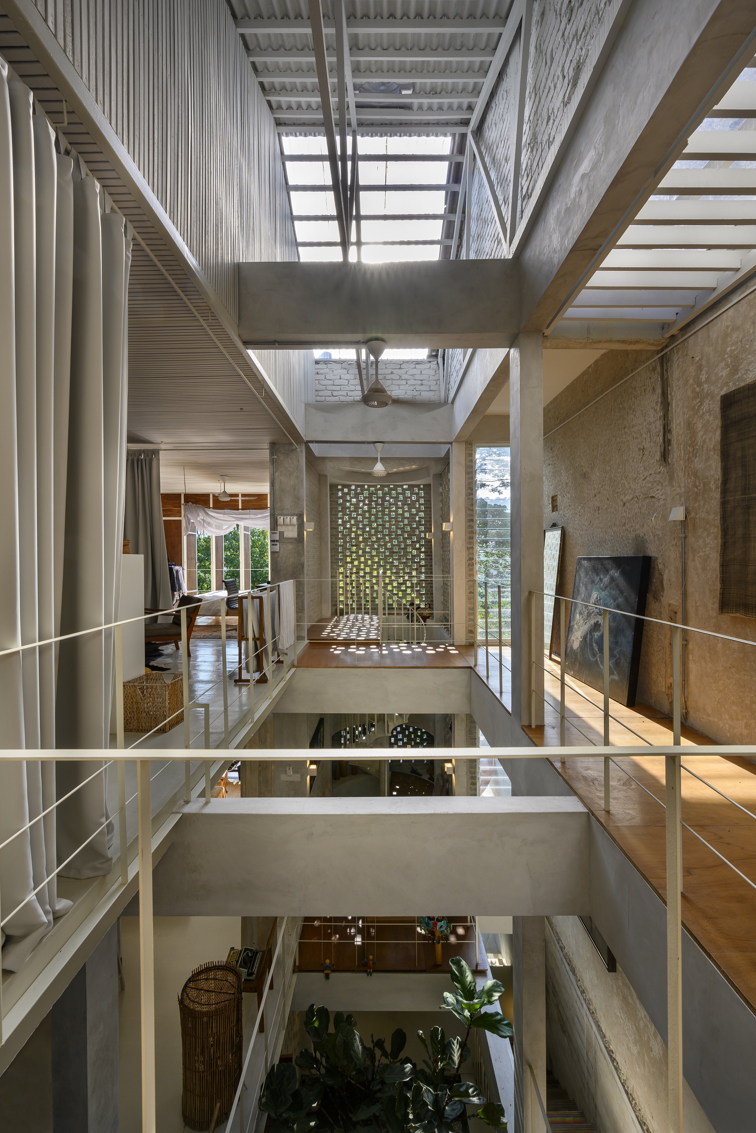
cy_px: 566
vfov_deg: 104.3
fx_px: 441
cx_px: 378
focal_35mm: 14
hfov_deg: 81.2
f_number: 13
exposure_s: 1/15
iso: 100
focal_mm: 14
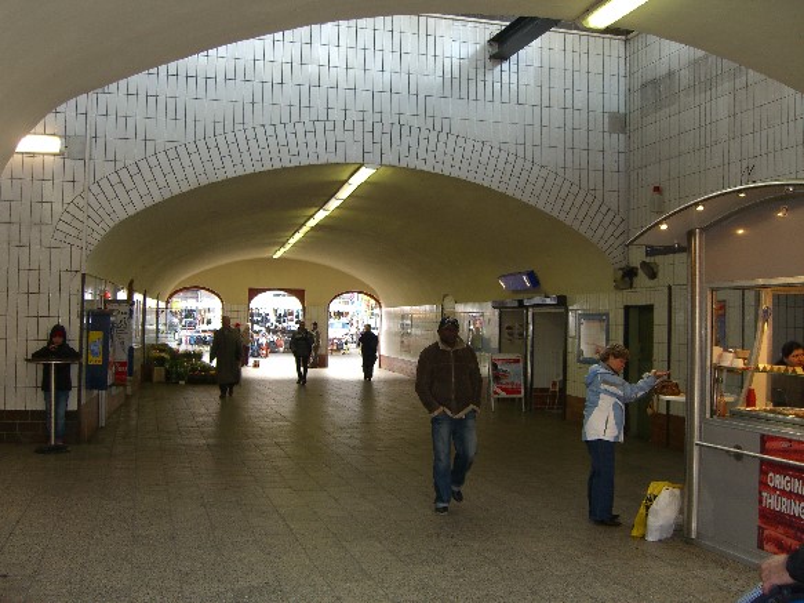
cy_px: 302
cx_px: 402
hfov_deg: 49.0
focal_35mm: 38
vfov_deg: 37.7
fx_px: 882
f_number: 2.8
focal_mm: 7.9
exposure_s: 1/60
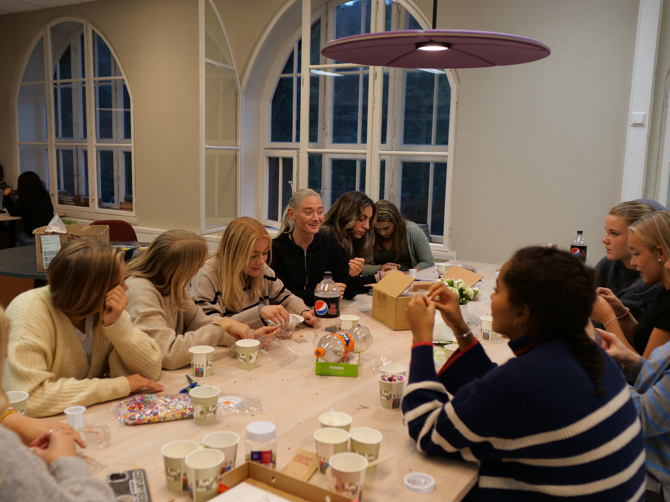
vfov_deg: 44.2
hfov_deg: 56.8
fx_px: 619
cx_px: 335
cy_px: 251
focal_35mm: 32
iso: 200
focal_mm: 16
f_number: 1.8
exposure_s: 1/160
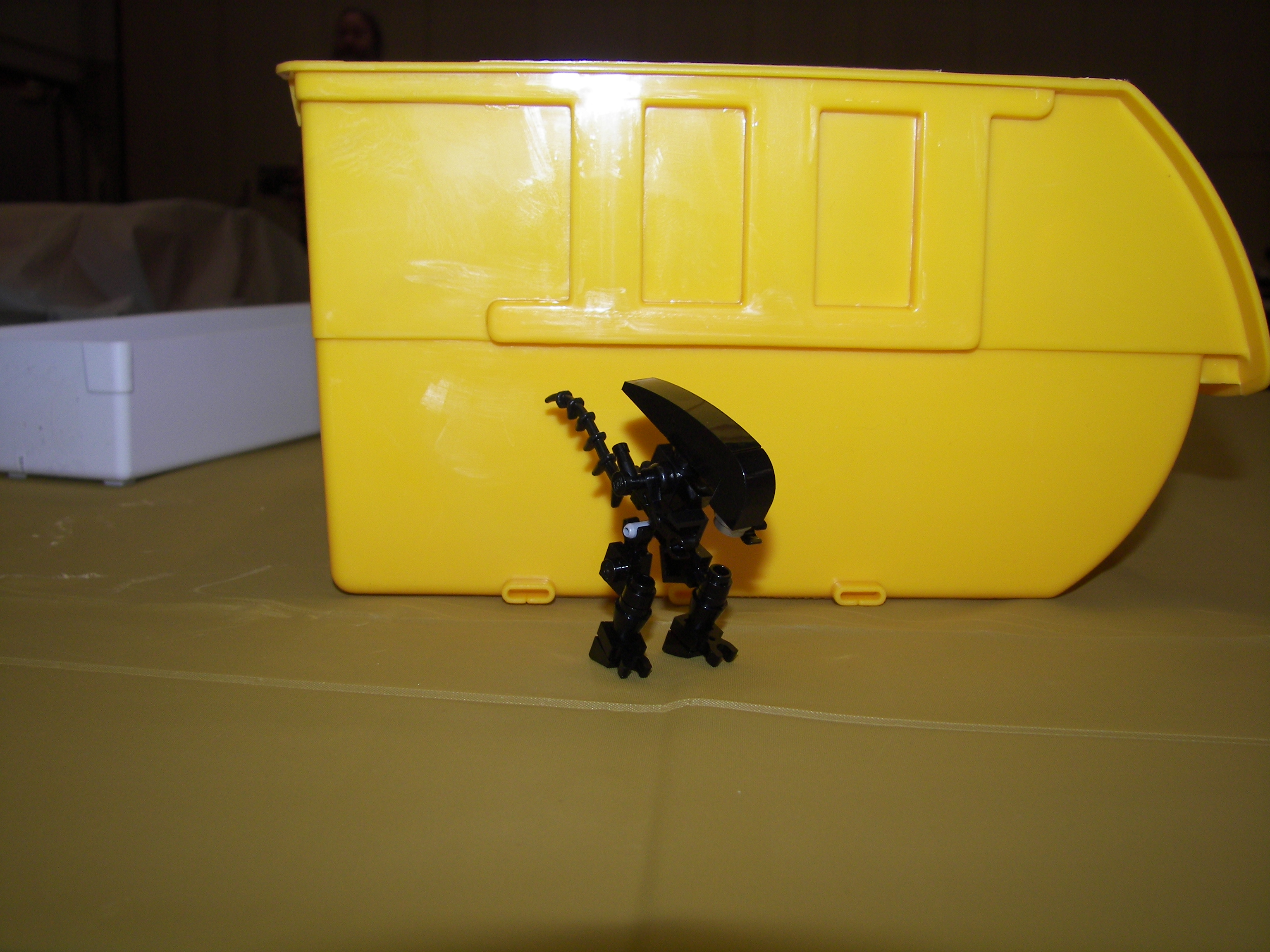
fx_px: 1321
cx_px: 635
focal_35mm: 36
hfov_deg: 51.4
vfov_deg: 39.7
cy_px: 476
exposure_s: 1/30
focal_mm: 6
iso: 64
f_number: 2.8
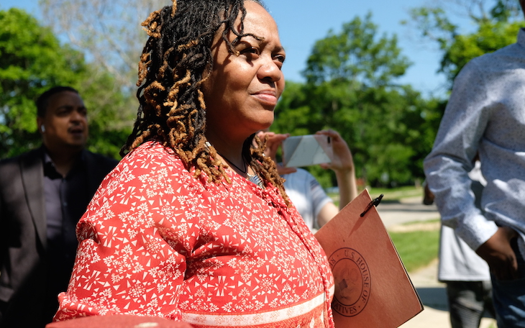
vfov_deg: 29.2
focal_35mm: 44
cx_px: 269
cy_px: 162
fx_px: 629
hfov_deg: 45.3
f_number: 3.2
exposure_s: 1/8000
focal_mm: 27.7
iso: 1000
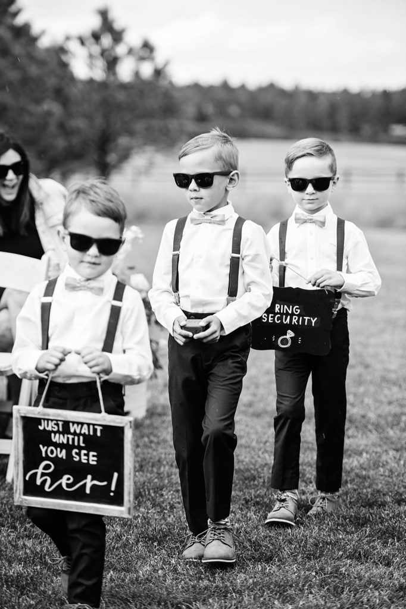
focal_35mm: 110
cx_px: 203
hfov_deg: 12.4
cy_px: 304
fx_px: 1862
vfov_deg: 18.6
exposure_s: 1/640
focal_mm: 110
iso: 200
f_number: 2.8
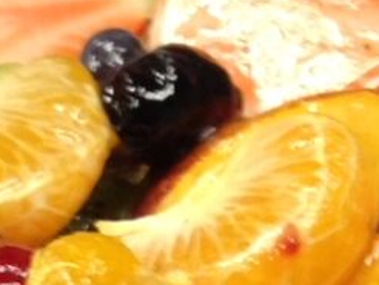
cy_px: 755
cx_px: -6
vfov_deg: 6.7
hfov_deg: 9.5
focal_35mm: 206
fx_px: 2258
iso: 80
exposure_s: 1/20
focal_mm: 4.12
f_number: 2.4
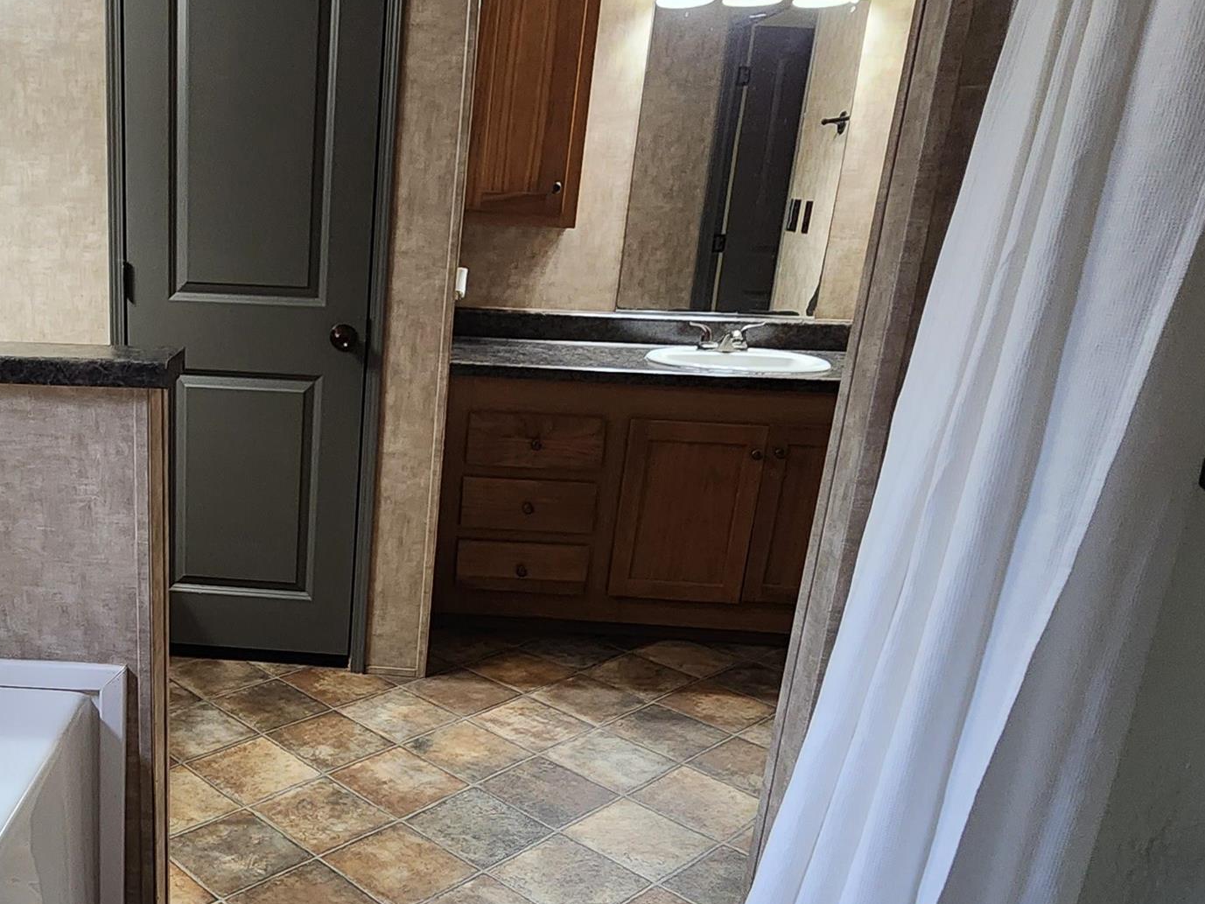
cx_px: 294
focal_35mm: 29
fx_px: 1010
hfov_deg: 58.3
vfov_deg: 48.0
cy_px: 538
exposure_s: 1/60
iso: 400
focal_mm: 2.2
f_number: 2.2
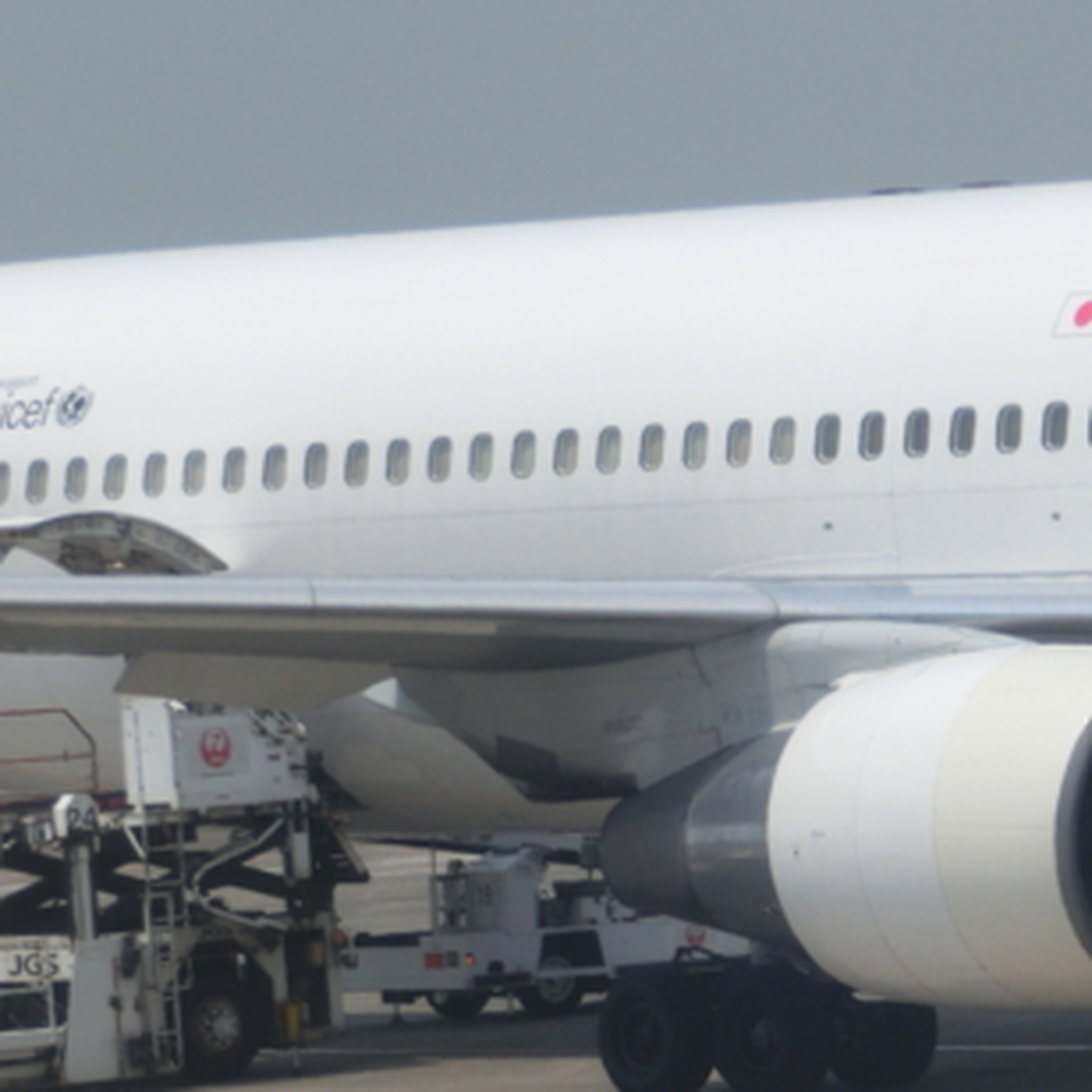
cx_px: 844
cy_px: 961
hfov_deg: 5.1
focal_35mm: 344
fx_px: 12277
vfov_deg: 5.1
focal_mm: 26.72
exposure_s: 1/500
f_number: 5.7
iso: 80
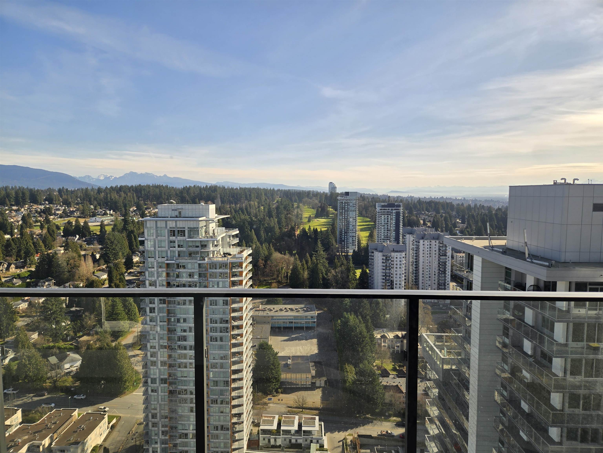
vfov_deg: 58.9
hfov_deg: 73.9
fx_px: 401
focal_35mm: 23
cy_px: 226
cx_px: 302
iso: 25
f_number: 1.8
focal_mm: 5.4
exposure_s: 1/699
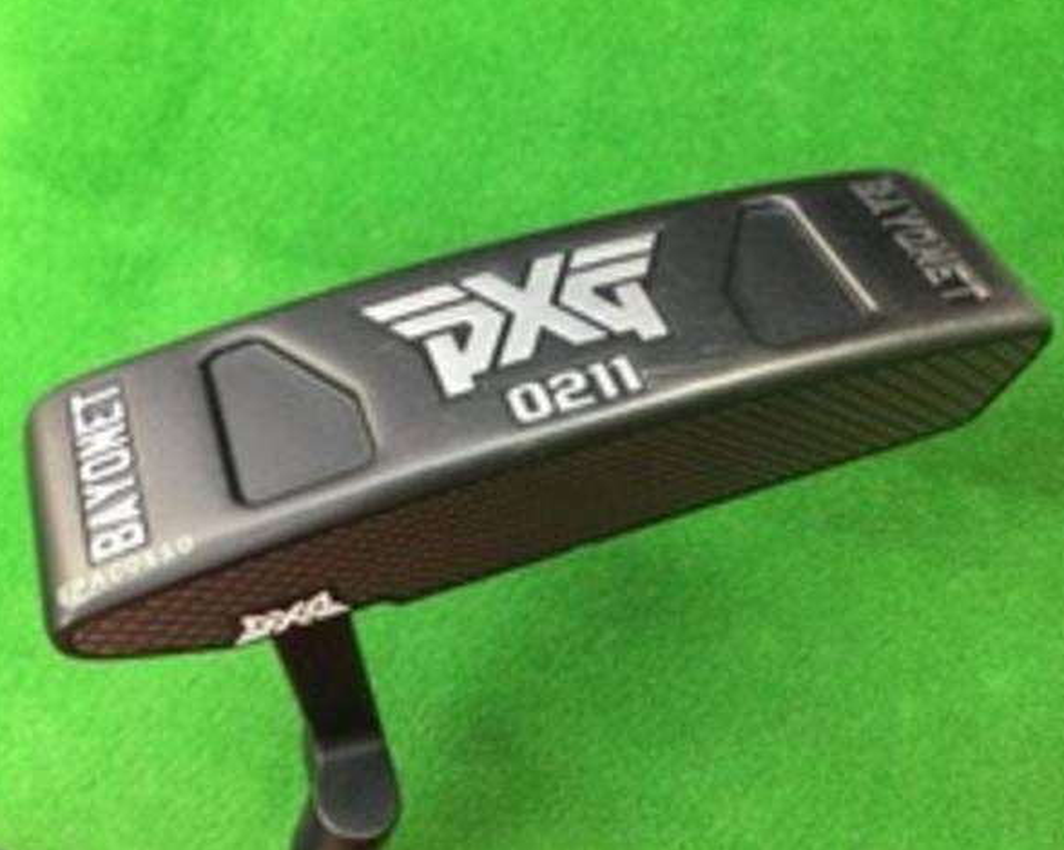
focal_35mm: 33
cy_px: 422
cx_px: 511
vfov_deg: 44.5
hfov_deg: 54.2
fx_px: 1039
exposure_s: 1/30
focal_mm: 3.3
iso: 200
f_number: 2.4
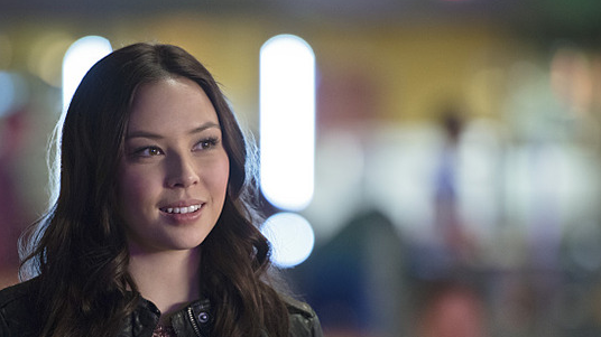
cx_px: 248
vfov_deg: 4.0
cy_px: 287
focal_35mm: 305
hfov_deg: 7.1
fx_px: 4859
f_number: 2.8
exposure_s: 1/100
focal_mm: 200
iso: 2000
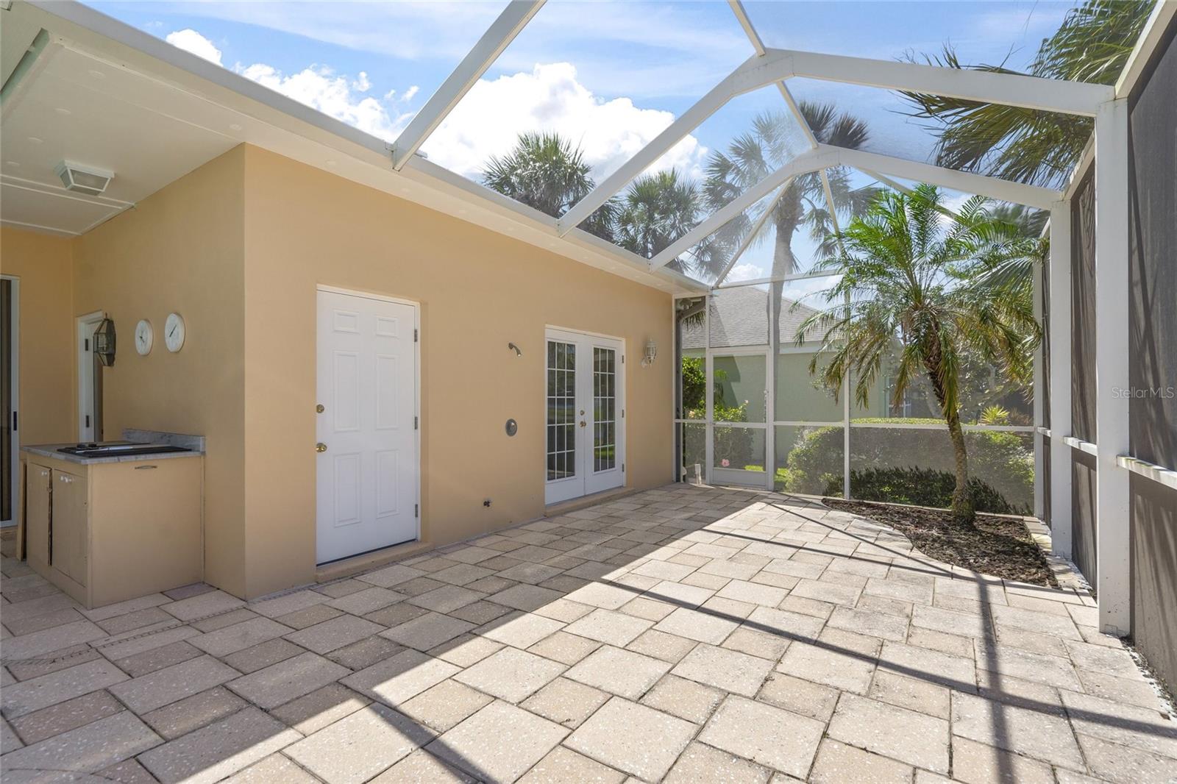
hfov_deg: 96.7
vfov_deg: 73.7
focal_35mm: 16
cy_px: 392
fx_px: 523
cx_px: 588
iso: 100
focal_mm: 16
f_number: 6.3
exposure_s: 1/160
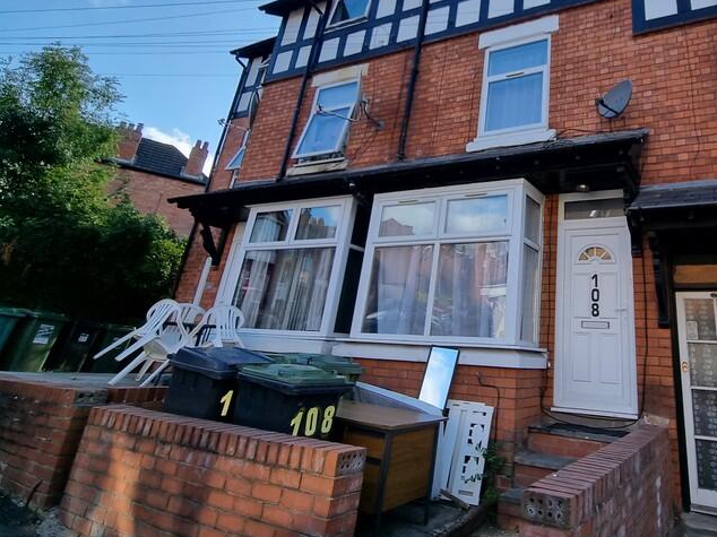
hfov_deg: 75.2
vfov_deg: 61.6
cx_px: 506
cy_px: 172
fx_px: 435
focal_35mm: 21
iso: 50
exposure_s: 1/634
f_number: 2.2
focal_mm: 2.2
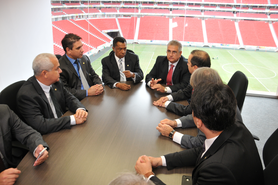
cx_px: 139
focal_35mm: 27
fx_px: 208
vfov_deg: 47.8
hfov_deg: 67.4
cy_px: 92
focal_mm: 18
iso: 640
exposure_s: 1/125
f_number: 5.6
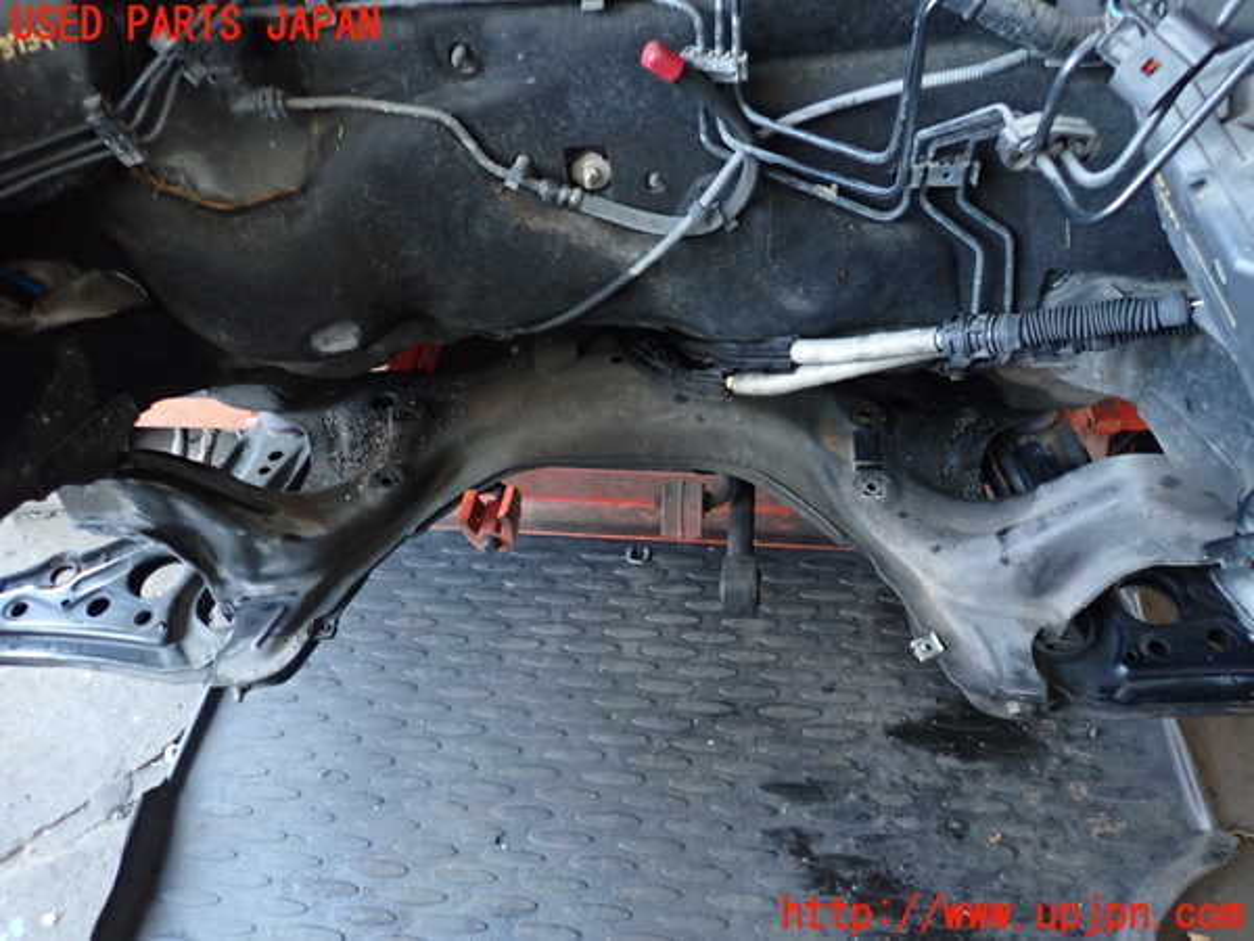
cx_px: 627
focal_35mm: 25
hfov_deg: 69.4
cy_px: 470
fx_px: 906
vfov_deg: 54.9
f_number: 2
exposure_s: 1/30
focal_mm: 4.5
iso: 400
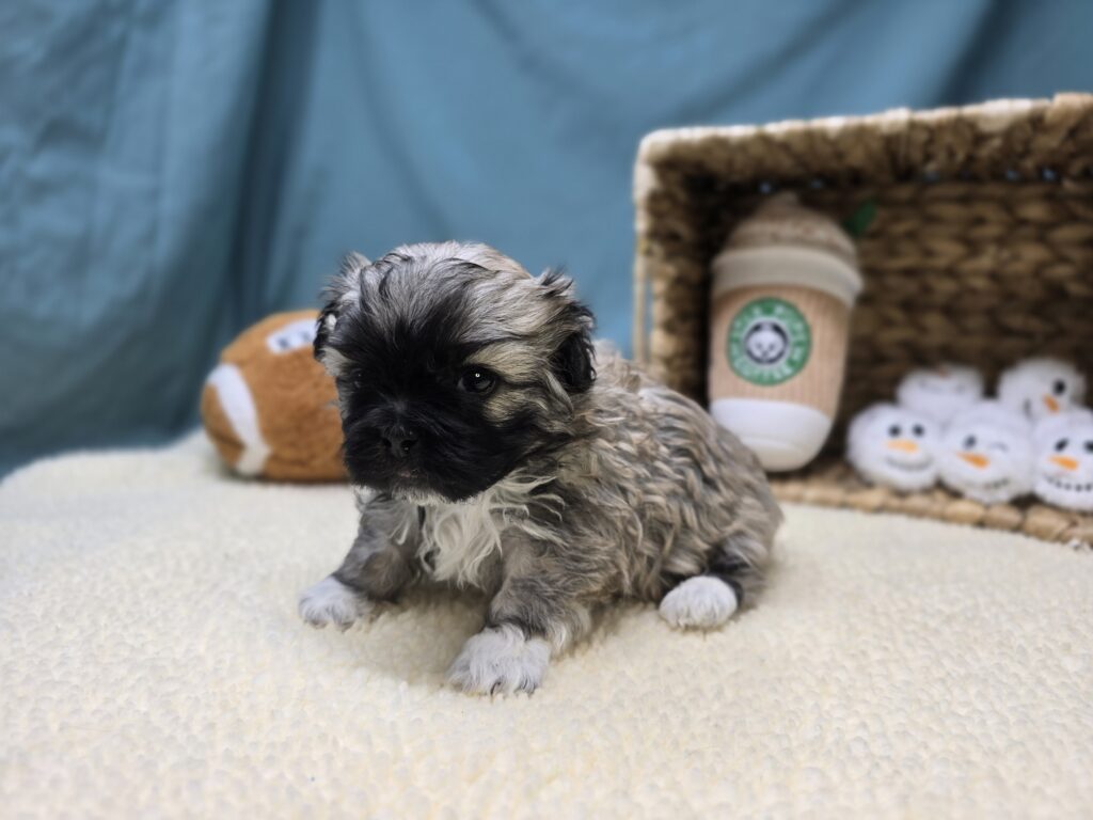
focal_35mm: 23
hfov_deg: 73.9
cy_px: 410
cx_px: 546
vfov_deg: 58.9
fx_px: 726
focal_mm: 6.3
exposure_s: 1/120
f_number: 1.7
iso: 64
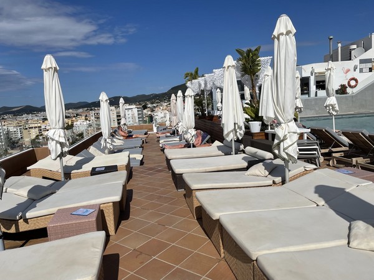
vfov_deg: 53.1
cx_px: 187
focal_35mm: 26
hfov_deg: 67.3
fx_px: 281
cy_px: 140
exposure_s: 1/10753
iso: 32
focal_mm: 4.2
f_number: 1.6
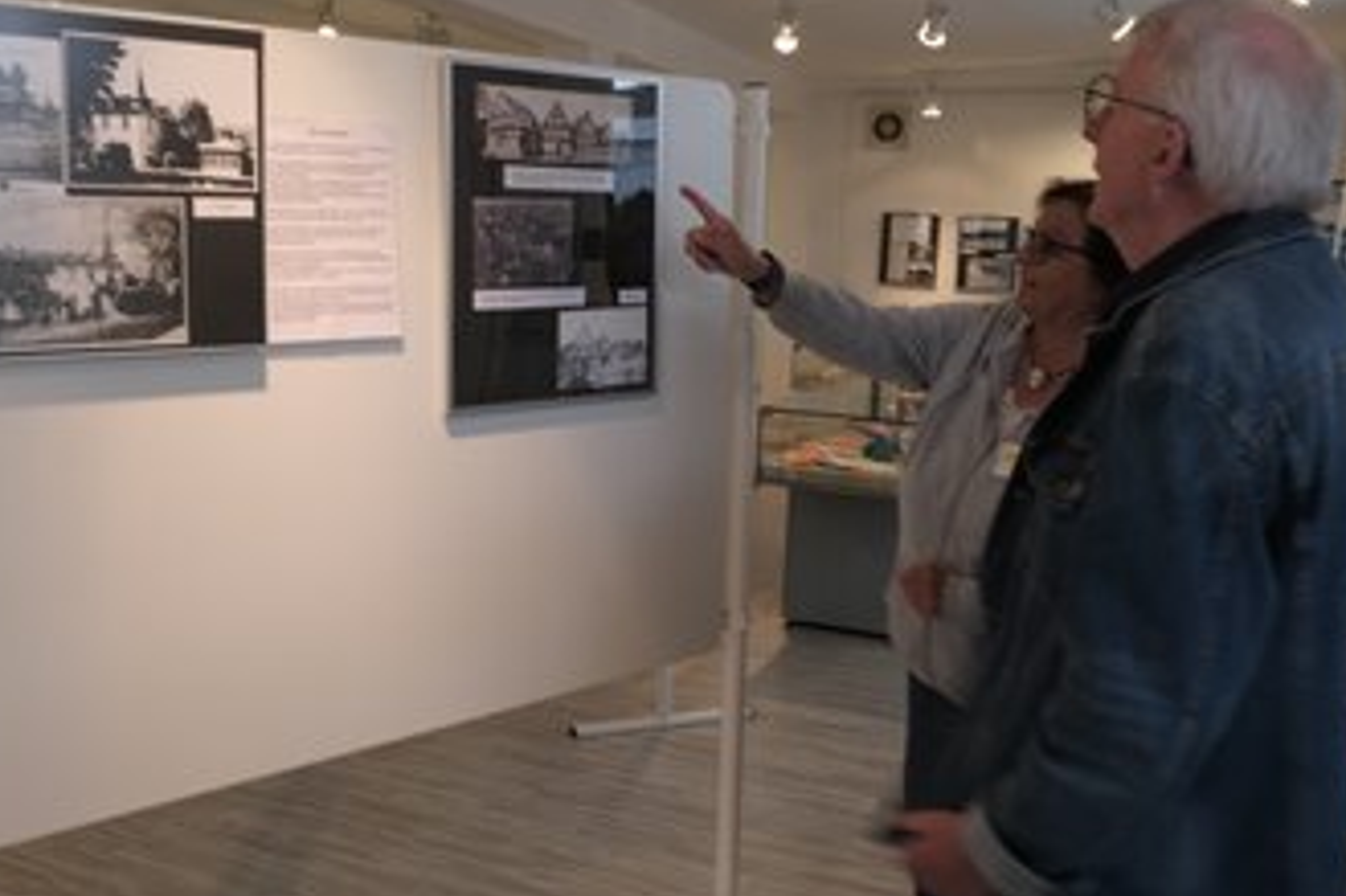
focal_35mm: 34
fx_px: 1271
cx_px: 577
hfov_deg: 55.6
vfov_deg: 38.8
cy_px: 393
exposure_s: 1/26
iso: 320
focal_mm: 18.5
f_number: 6.4
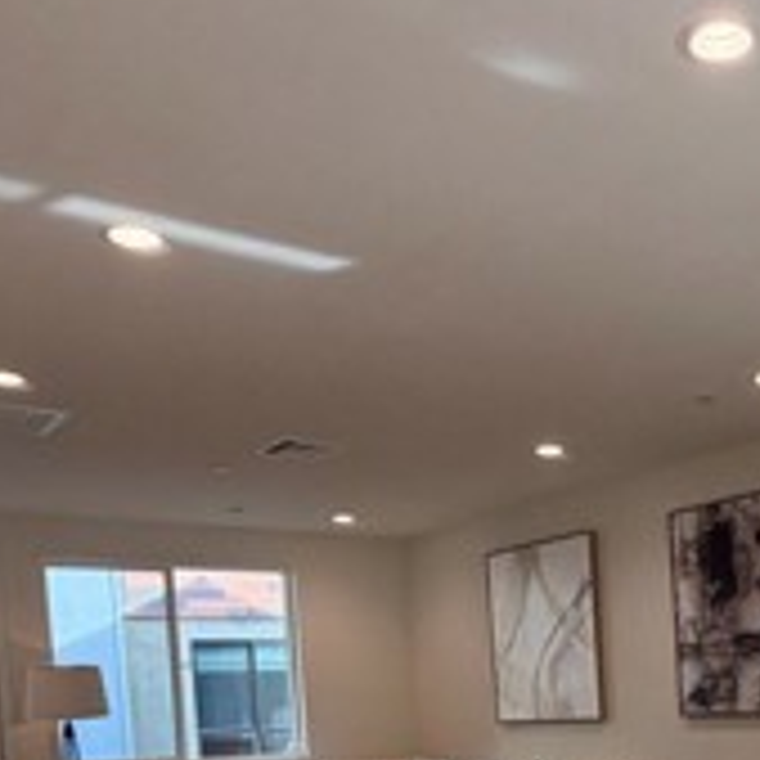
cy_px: 791
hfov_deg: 34.2
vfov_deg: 32.6
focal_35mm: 47
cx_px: 675
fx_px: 1167
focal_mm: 2.22
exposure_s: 1/121
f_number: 2.2
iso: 64
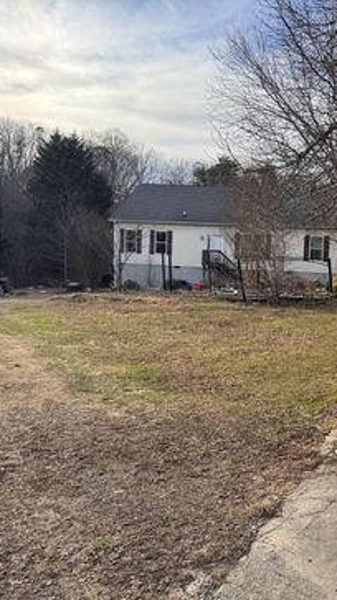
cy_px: 308
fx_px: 572
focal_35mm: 36
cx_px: 284
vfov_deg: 55.3
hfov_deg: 31.7
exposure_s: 1/1094
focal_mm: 6.76
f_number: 1.78
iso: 80
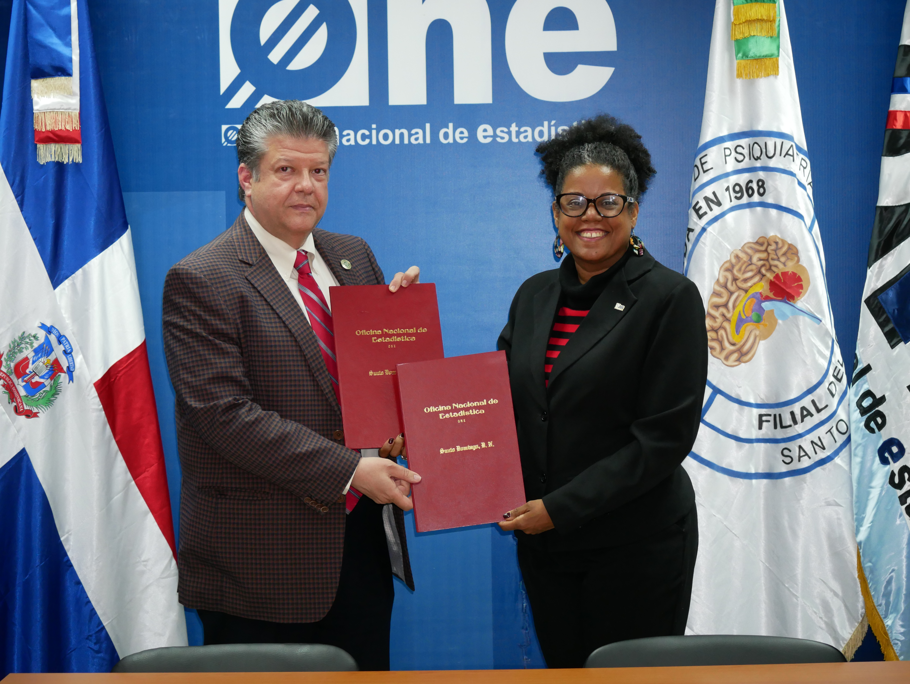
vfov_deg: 16.4
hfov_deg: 21.8
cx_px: 455
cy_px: 342
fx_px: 2367
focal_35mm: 90
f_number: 4
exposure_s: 1/60
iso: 1000
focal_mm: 45
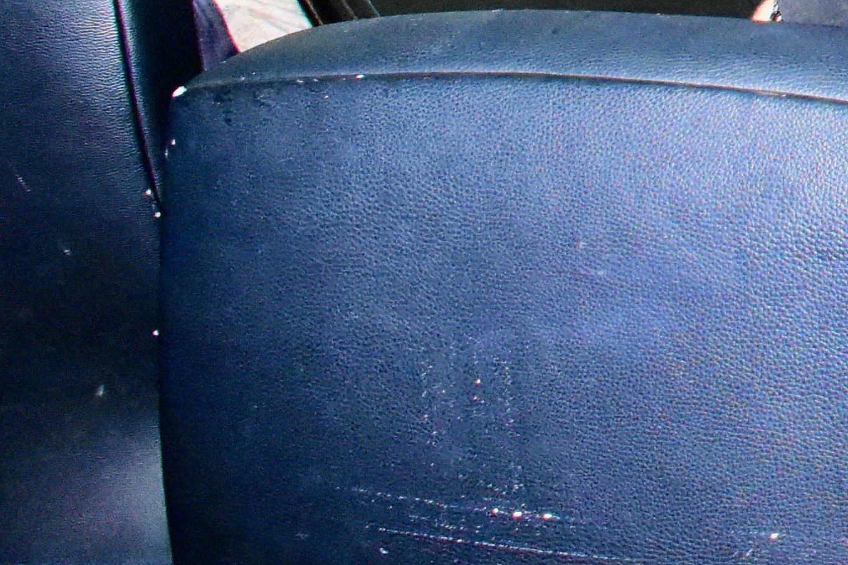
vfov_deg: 11.0
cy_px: -402
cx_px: 1736
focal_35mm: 118
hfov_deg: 14.3
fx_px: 2779
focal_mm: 18
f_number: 10
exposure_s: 1/250
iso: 5000
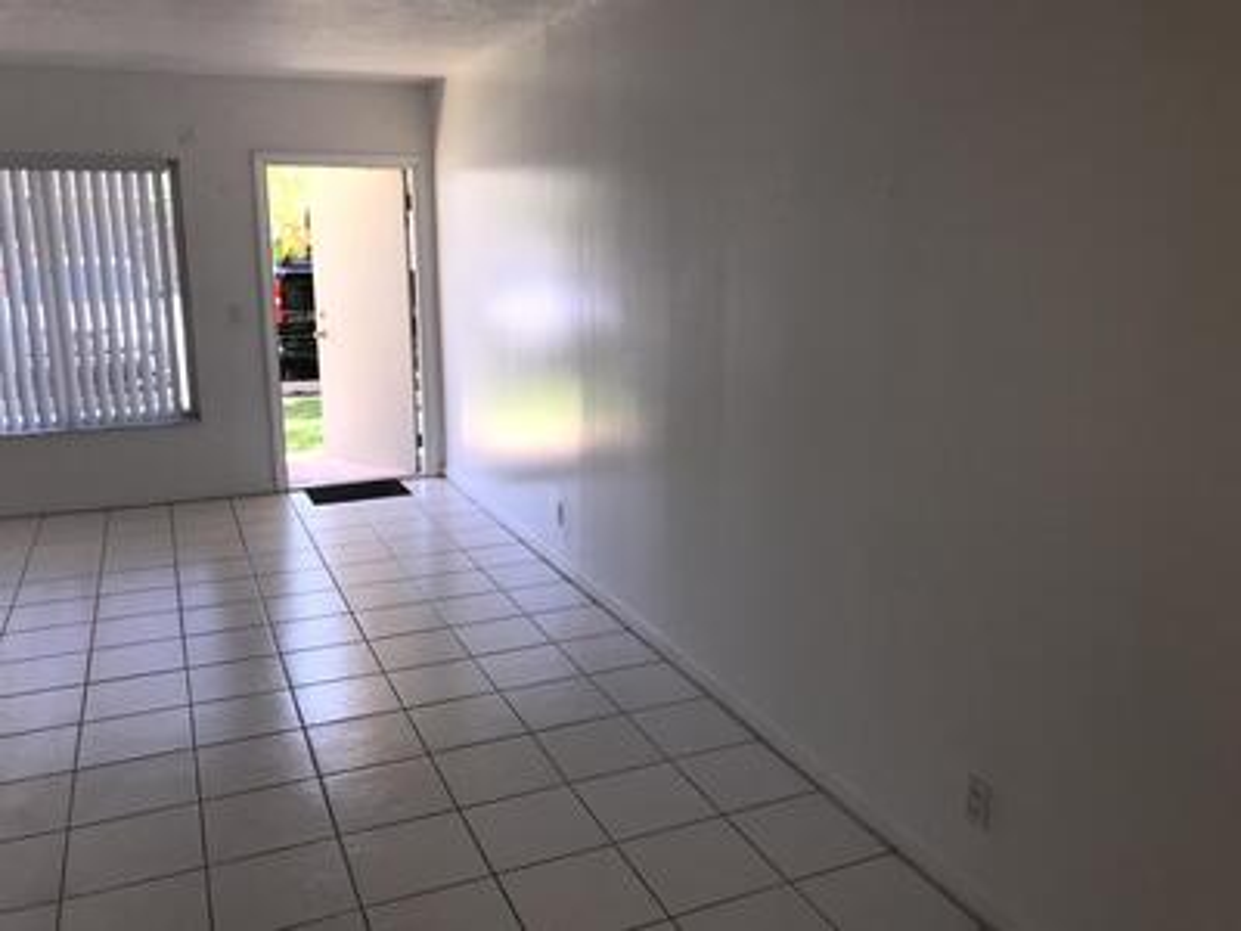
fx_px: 1004
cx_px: 620
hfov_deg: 63.4
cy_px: 466
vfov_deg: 49.7
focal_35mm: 28
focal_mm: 3.99
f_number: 1.8
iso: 20
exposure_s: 1/185
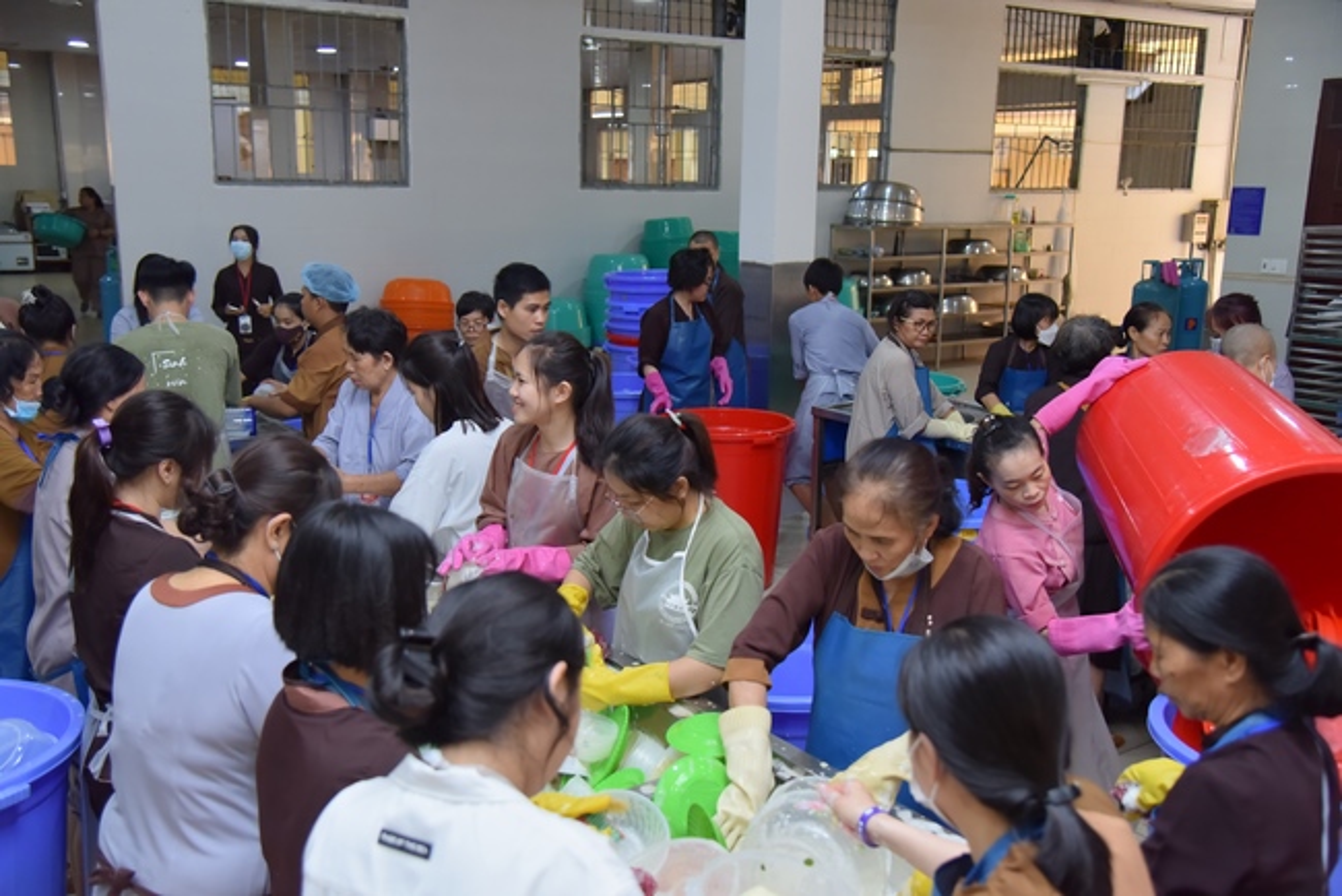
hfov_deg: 54.4
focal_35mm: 35
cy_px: 448
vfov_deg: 37.9
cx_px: 671
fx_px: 1305
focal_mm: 35
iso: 1250
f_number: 4
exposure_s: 1/100
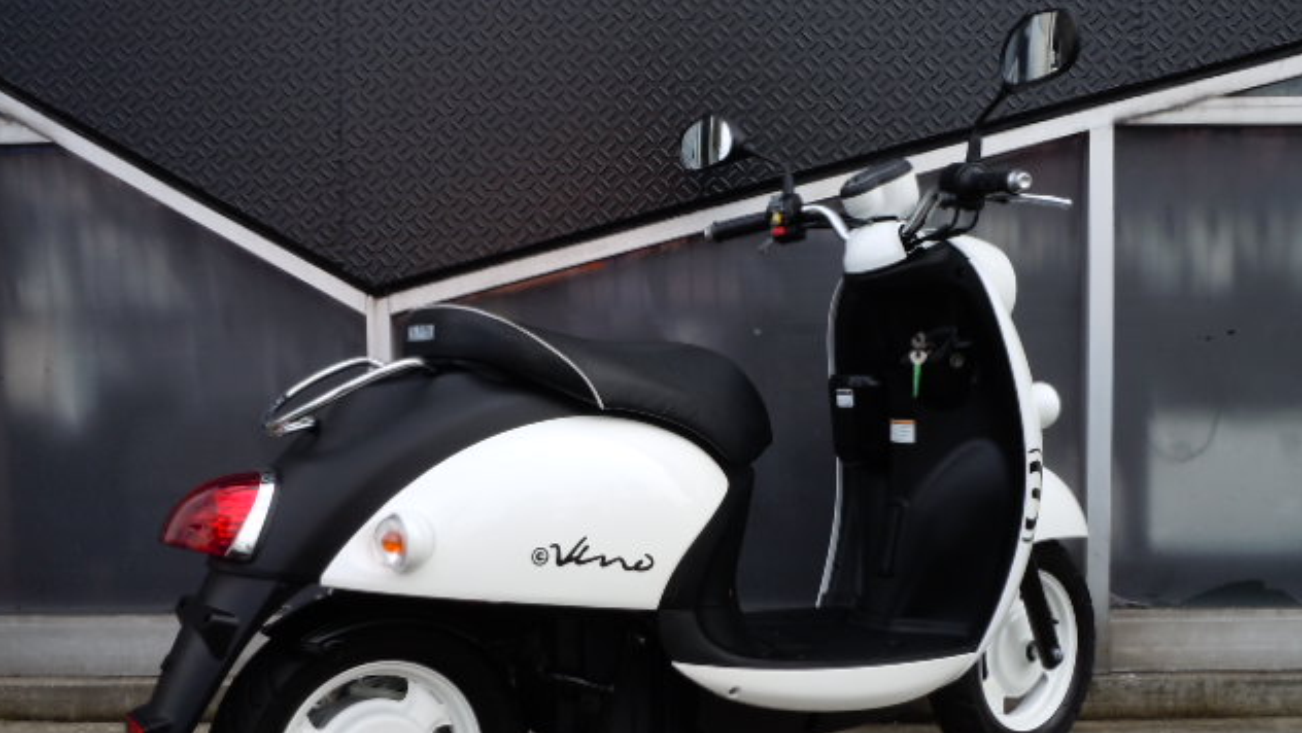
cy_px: 457
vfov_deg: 27.6
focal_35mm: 43
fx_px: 1485
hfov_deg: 47.3
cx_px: 647
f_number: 4.3
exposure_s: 1/320
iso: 100
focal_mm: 6.9
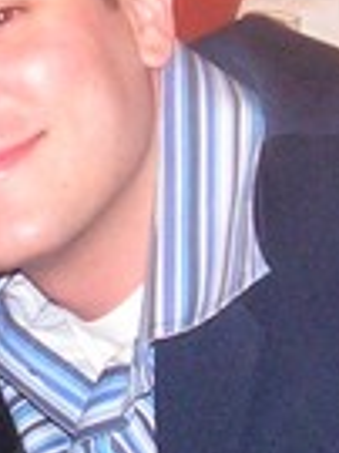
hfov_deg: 6.9
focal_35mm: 213
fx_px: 2786
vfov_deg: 9.3
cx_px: -13
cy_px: 255
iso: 200
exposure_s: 1/40
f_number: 3.2
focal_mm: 6
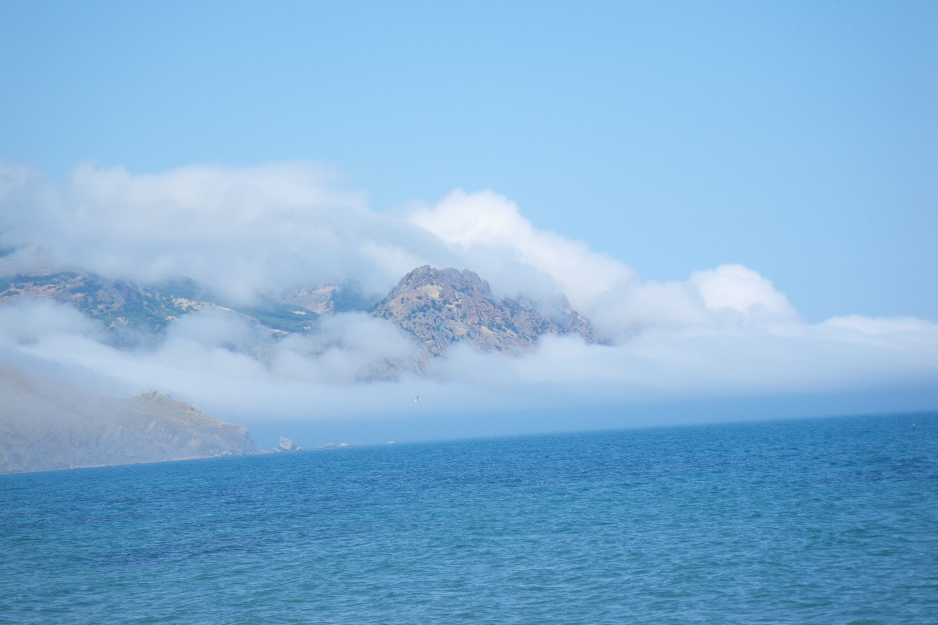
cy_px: 310
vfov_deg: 11.4
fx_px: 3126
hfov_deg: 17.1
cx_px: 469
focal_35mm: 120
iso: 50
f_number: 5.2
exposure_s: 1/250
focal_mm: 20.6
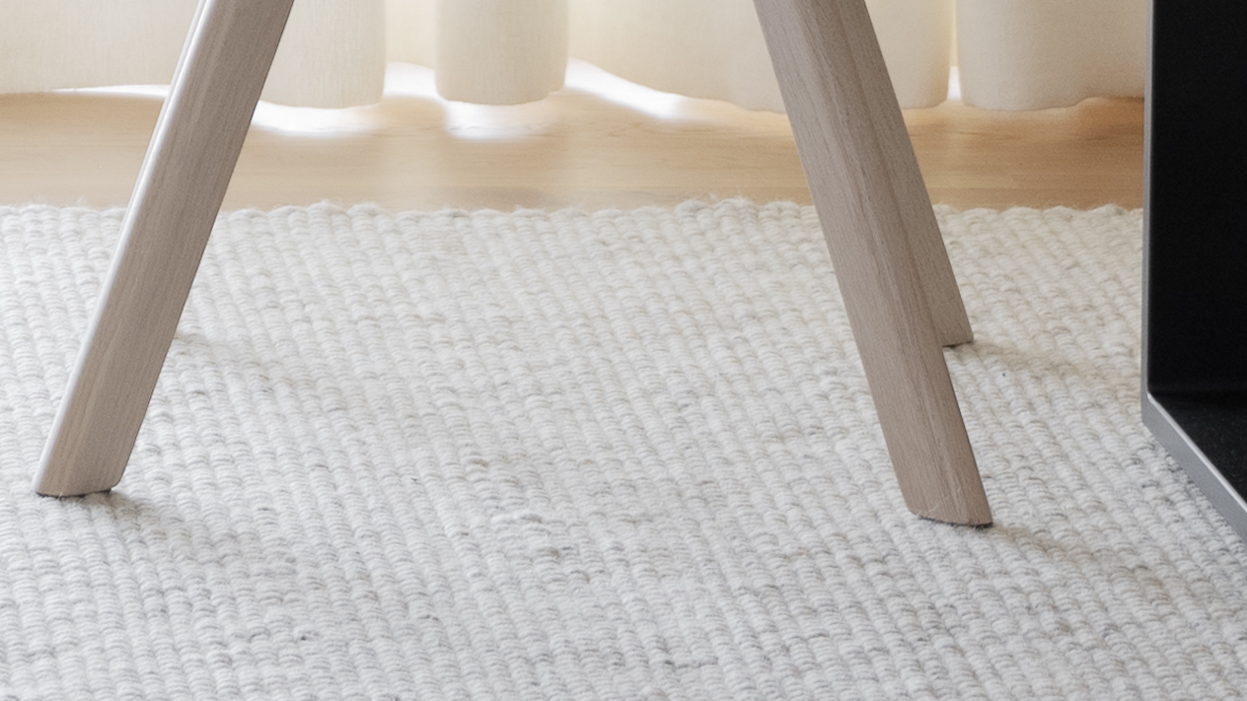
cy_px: -1245
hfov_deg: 6.9
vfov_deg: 3.9
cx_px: -617
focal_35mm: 308
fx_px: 10184
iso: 160
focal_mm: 45
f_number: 4
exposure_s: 1/13
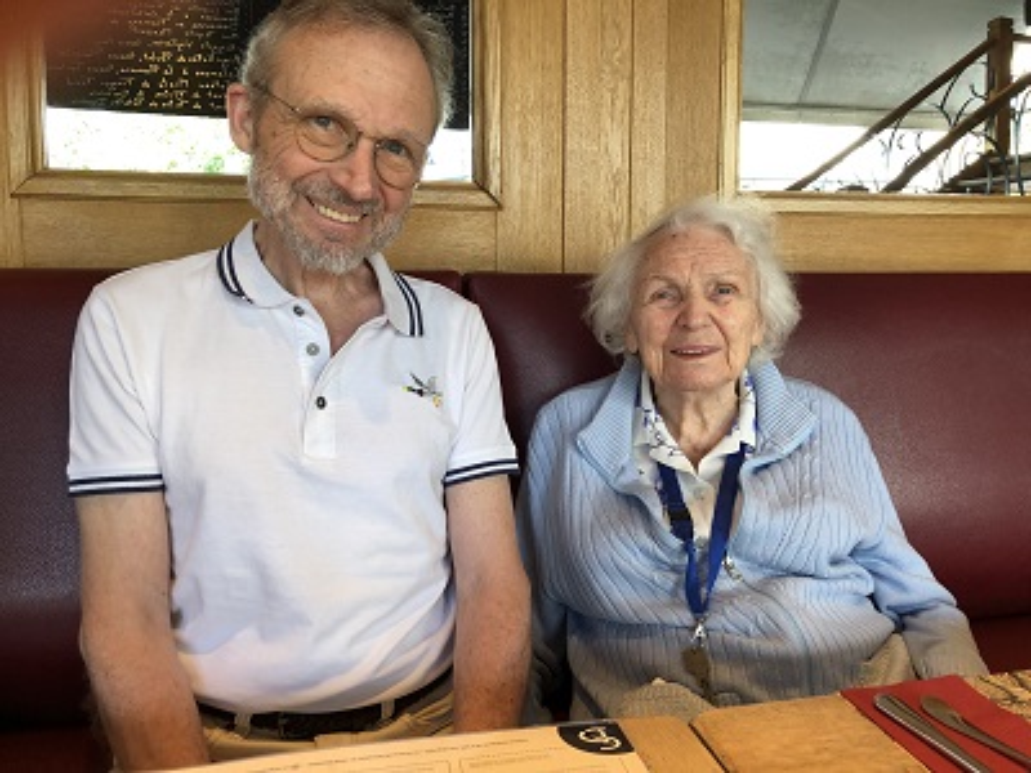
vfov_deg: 49.7
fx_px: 834
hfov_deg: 63.4
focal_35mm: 28
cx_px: 516
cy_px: 386
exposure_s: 1/33
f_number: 1.8
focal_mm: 3.99
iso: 32
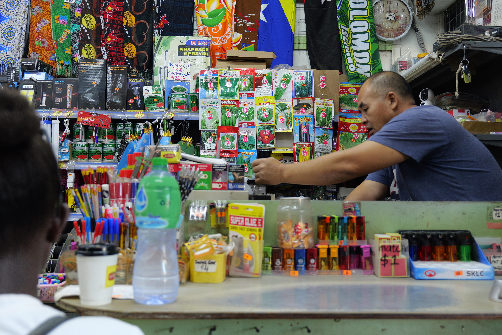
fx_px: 488
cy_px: 168
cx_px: 251
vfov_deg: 37.8
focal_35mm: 35
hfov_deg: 54.4
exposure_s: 1/60
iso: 800
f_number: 4.5
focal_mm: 35
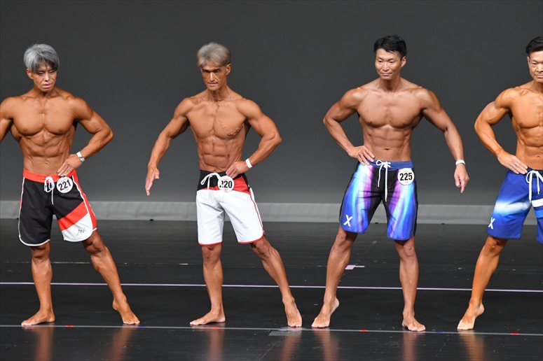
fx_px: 4749
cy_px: 180
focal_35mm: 315
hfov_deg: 6.5
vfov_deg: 4.4
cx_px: 272
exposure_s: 1/400
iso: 4000
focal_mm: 210
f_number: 5.6
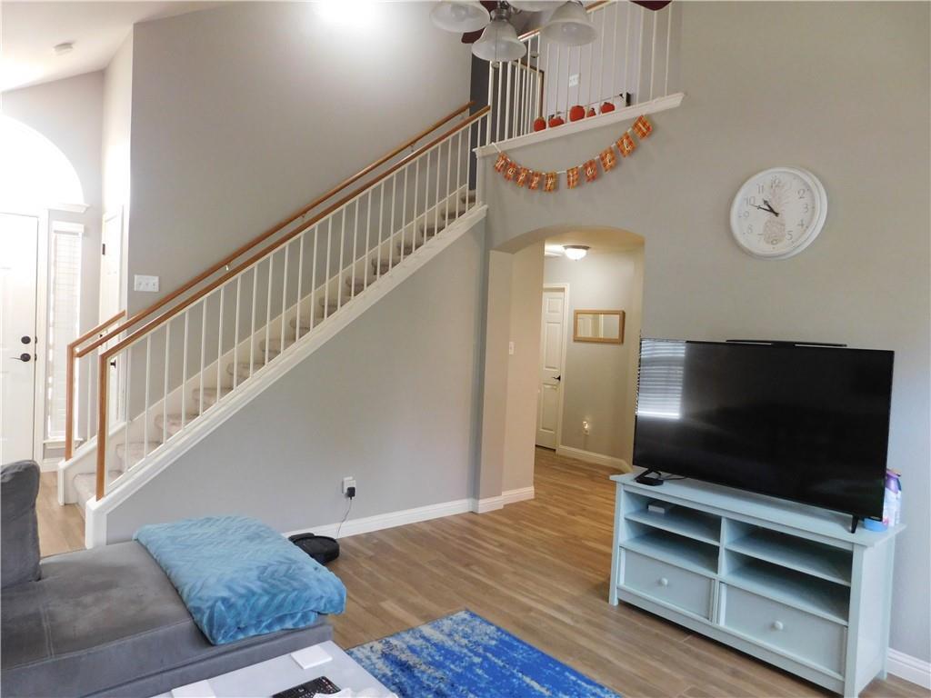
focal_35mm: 23
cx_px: 466
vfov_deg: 58.9
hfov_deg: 73.9
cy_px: 349
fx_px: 619
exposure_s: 1/30
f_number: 3
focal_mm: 4
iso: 400
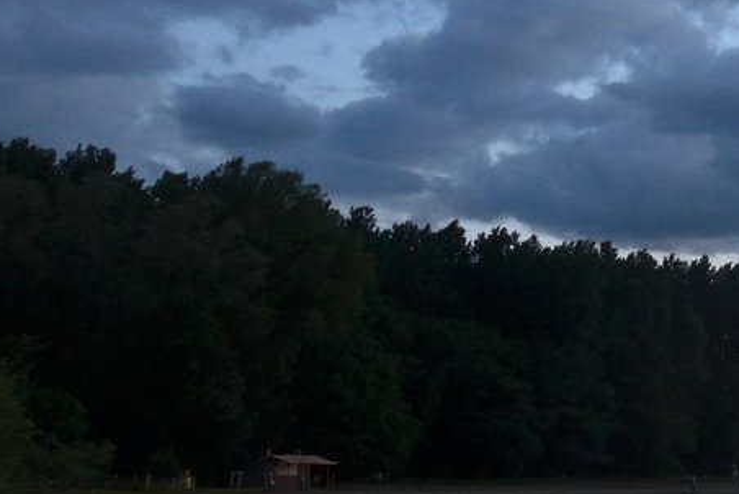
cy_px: 272
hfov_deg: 22.9
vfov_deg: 17.1
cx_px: 929
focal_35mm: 80
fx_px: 1643
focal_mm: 6
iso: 400
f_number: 2
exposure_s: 1/30
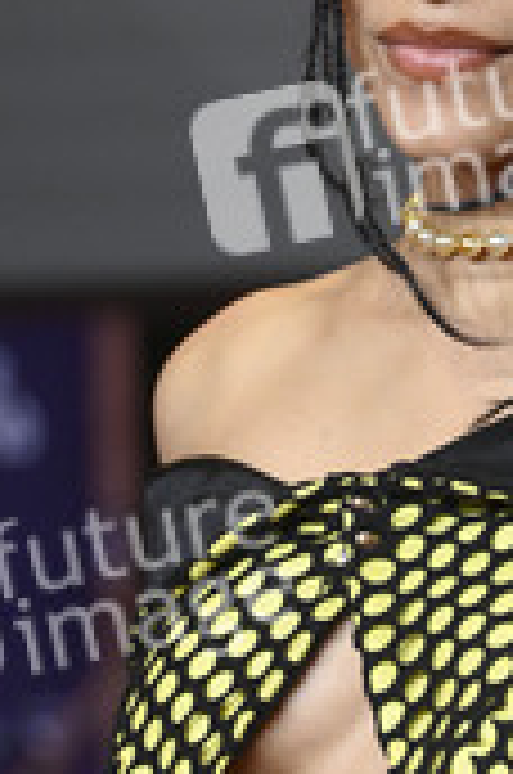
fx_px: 6738
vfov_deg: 6.6
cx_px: 554
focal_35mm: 314
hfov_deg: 4.4
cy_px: 374
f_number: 5.6
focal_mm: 135
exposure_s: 1/250
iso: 5000
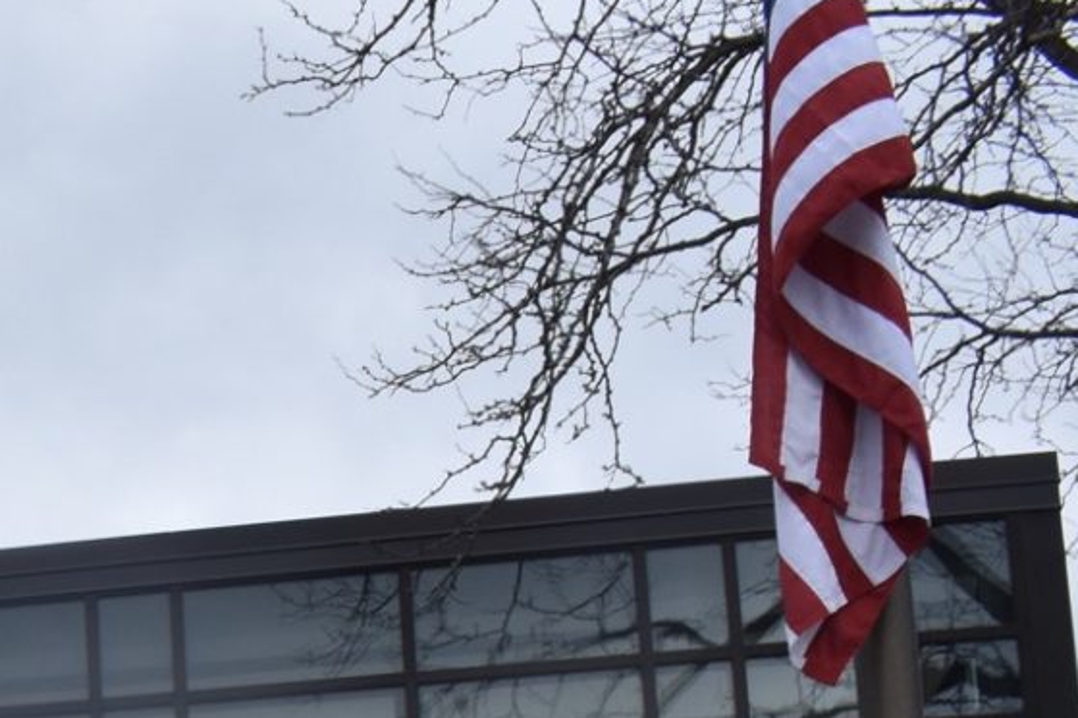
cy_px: 1312
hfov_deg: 18.6
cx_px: -463
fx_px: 2963
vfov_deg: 12.5
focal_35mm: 99
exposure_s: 1/250
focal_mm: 18
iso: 280
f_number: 8
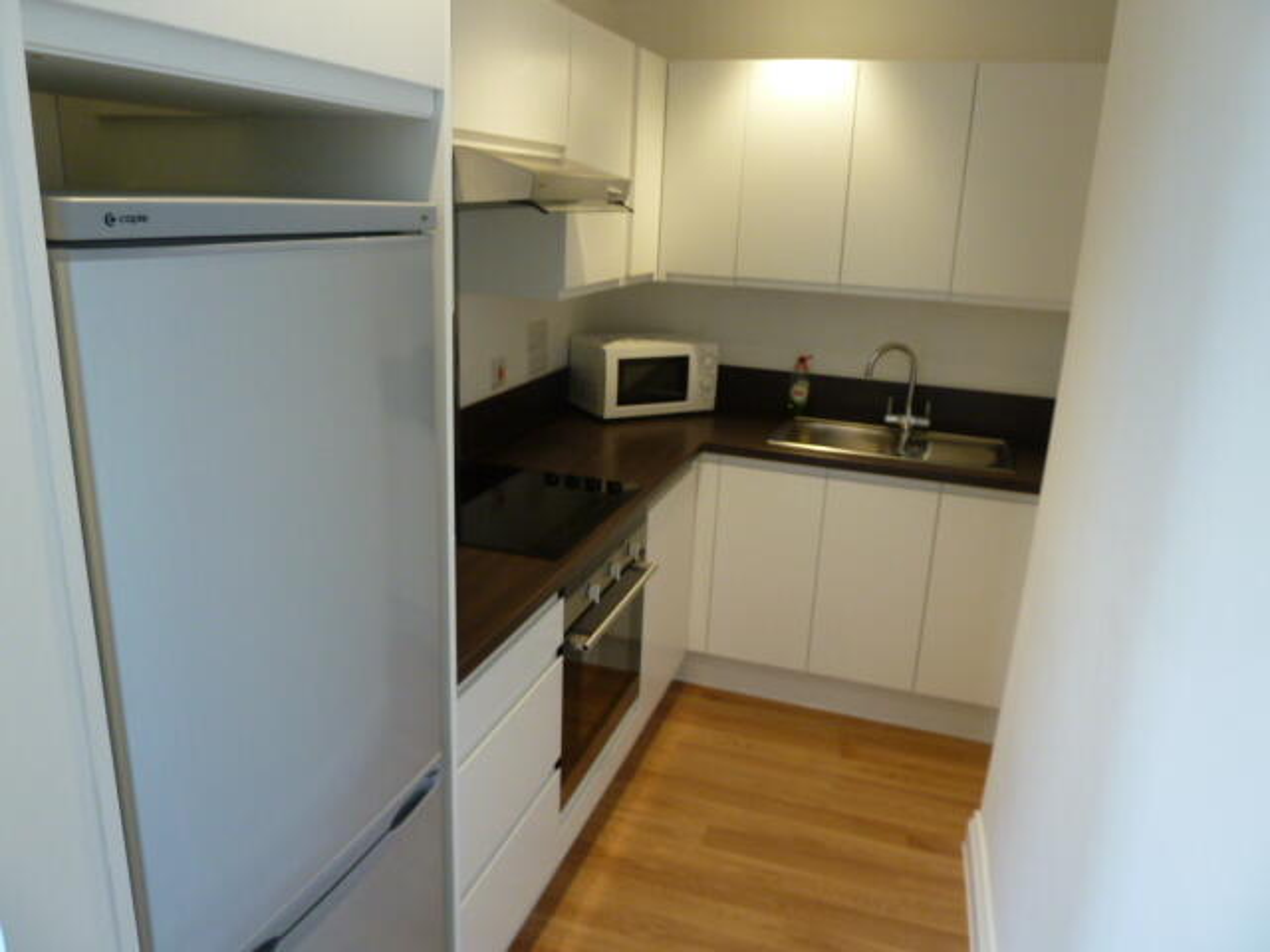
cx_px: 635
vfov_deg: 54.9
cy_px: 476
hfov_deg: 69.4
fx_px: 917
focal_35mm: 25
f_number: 3.3
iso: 200
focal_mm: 4.1
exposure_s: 1/30
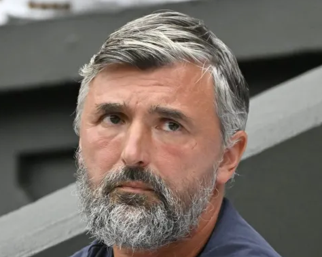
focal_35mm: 1263
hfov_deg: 1.5
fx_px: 12034
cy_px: 161
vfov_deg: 1.2
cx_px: 164
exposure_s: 1/1000
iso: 5000
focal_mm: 560
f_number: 5.6
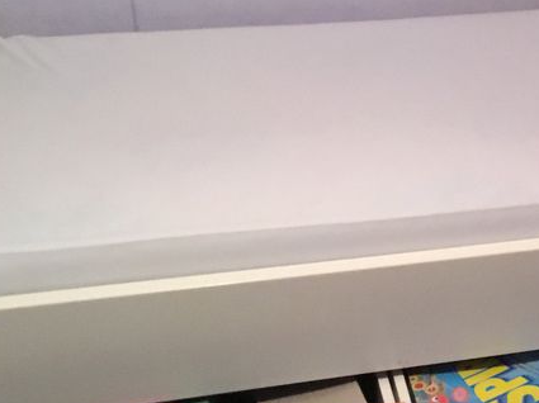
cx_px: 540
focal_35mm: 73
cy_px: 261
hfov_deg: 25.4
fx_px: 1136
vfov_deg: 20.1
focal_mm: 3.3
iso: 500
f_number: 2.4
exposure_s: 1/17
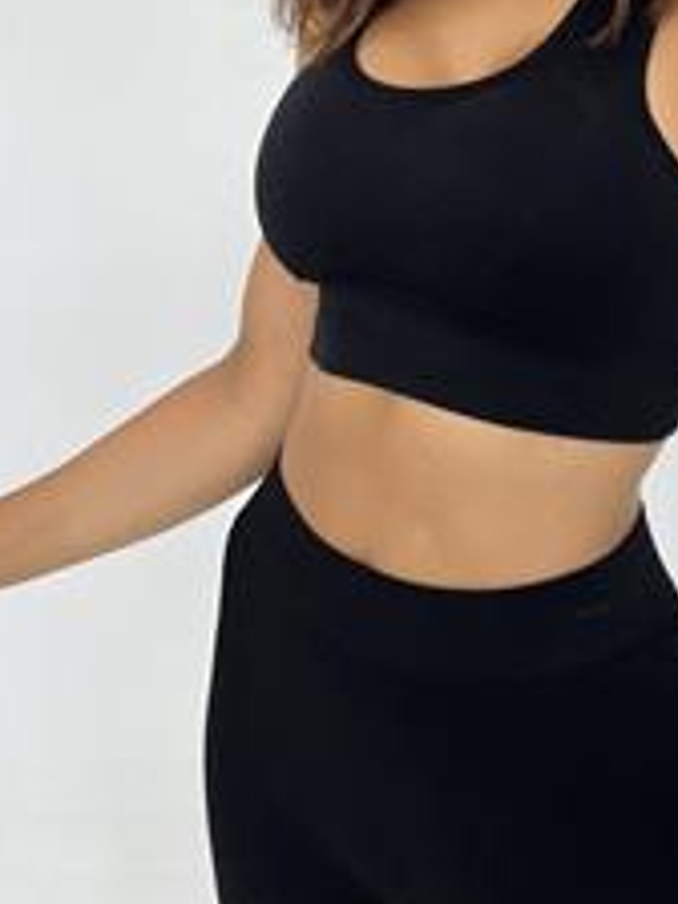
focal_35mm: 62
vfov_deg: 29.4
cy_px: 26
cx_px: 577
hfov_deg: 23.2
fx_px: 1619
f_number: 1.5
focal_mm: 5.7
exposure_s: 1/134
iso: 40
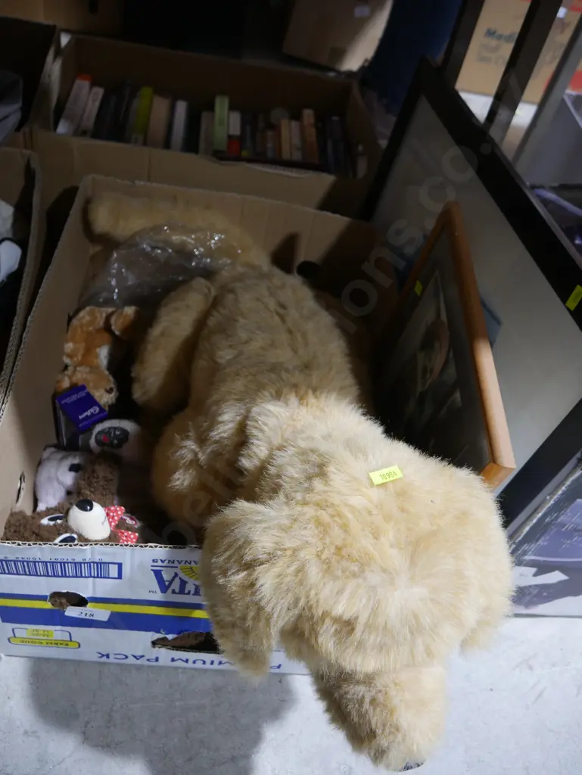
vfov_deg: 63.4
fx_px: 627
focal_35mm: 28
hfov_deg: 49.8
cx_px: 291
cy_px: 388
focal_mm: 14
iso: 500
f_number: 3.5
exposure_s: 1/60
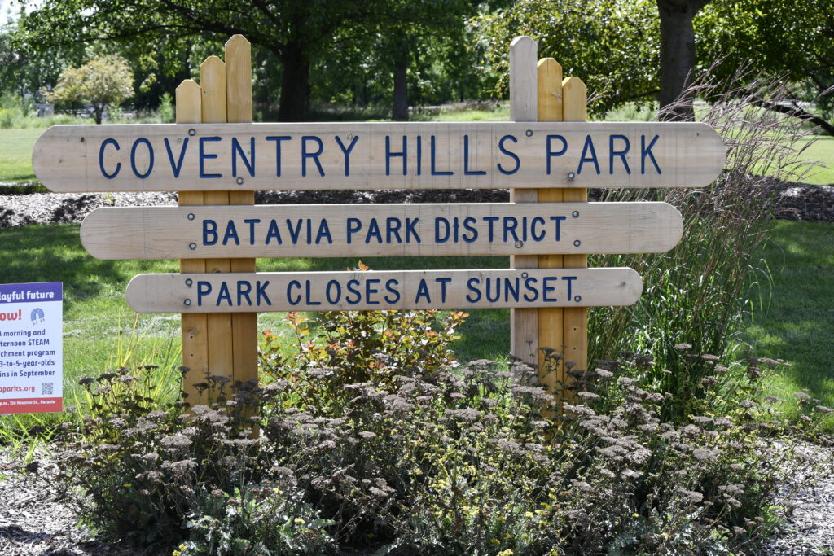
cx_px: 417
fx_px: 1900
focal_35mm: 82
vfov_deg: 16.7
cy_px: 278
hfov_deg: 24.8
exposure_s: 1/250
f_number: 8
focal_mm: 55
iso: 200
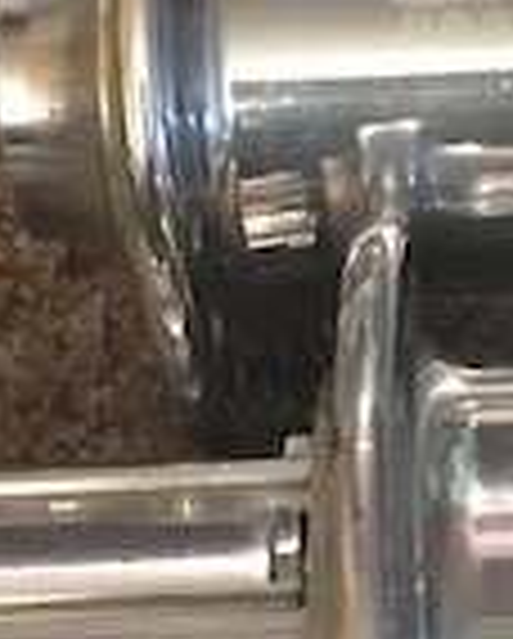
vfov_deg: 12.1
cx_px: 680
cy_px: 500
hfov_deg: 9.6
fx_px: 3011
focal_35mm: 159
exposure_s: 1/15
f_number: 2.2
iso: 320
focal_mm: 4.15
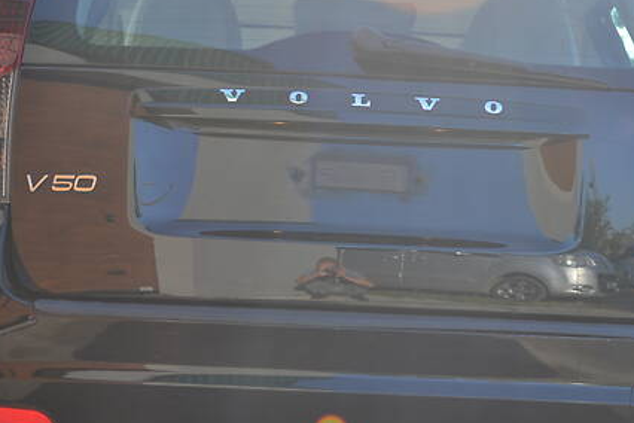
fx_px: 2184
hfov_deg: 16.5
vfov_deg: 11.1
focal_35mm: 124
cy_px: 233
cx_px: 345
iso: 125
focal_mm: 44
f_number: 5.6
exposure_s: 1/125
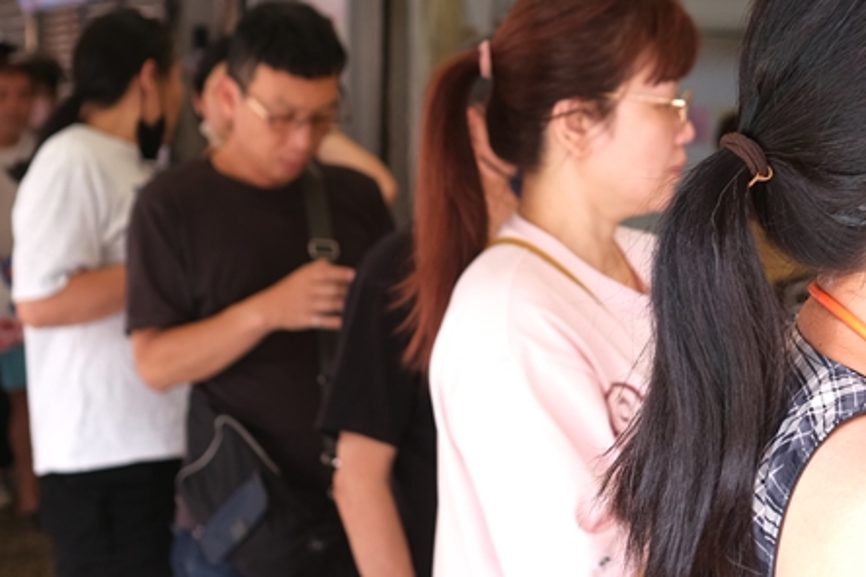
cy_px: 288
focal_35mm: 71
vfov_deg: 19.2
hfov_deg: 27.9
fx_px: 1708
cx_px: 694
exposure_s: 1/45
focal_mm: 23
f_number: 2.8
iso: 125
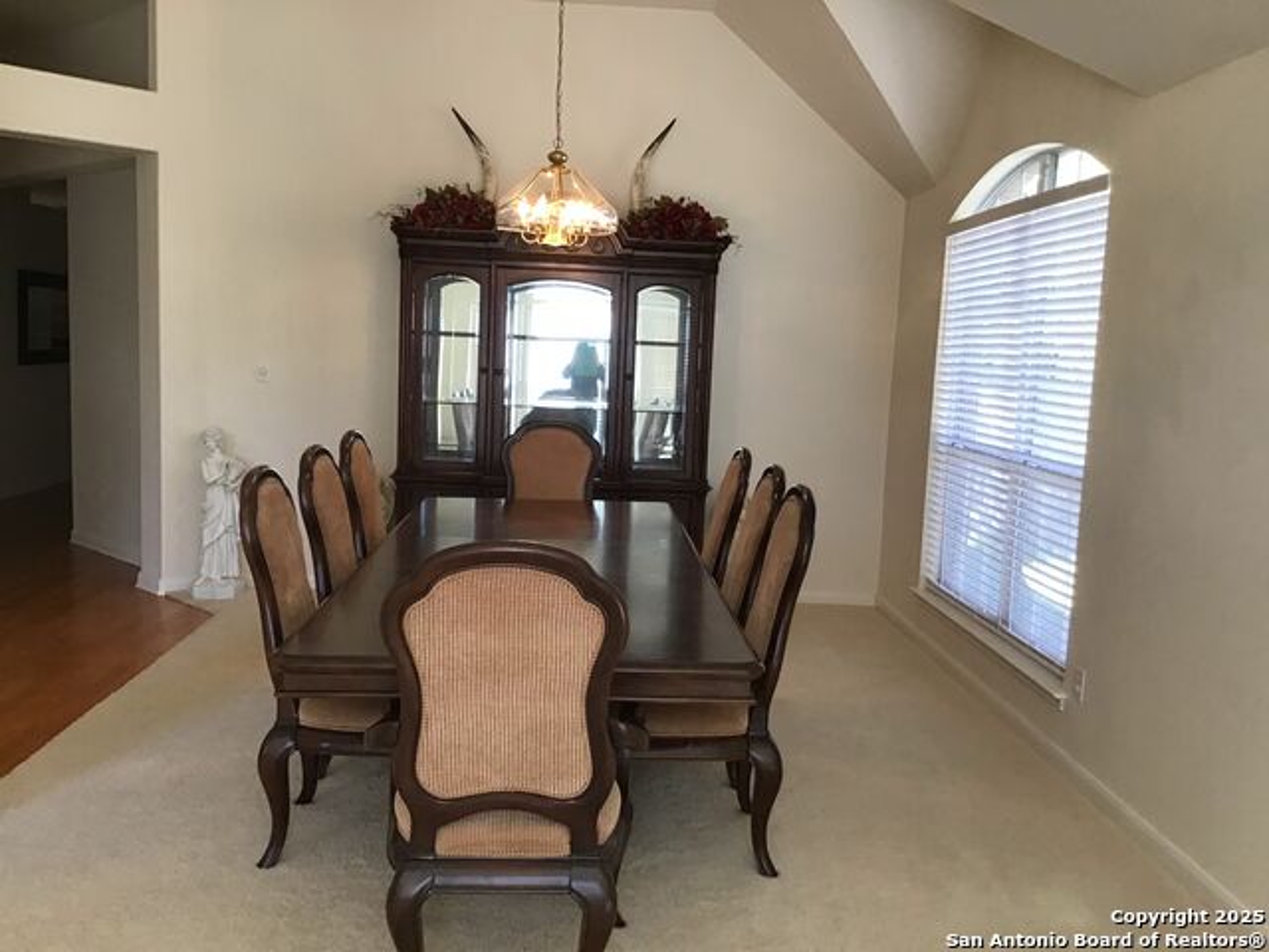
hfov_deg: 58.4
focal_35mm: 31
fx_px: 1136
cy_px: 476
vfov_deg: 45.4
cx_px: 634
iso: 32
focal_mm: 3.3
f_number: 2.4
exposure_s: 1/30
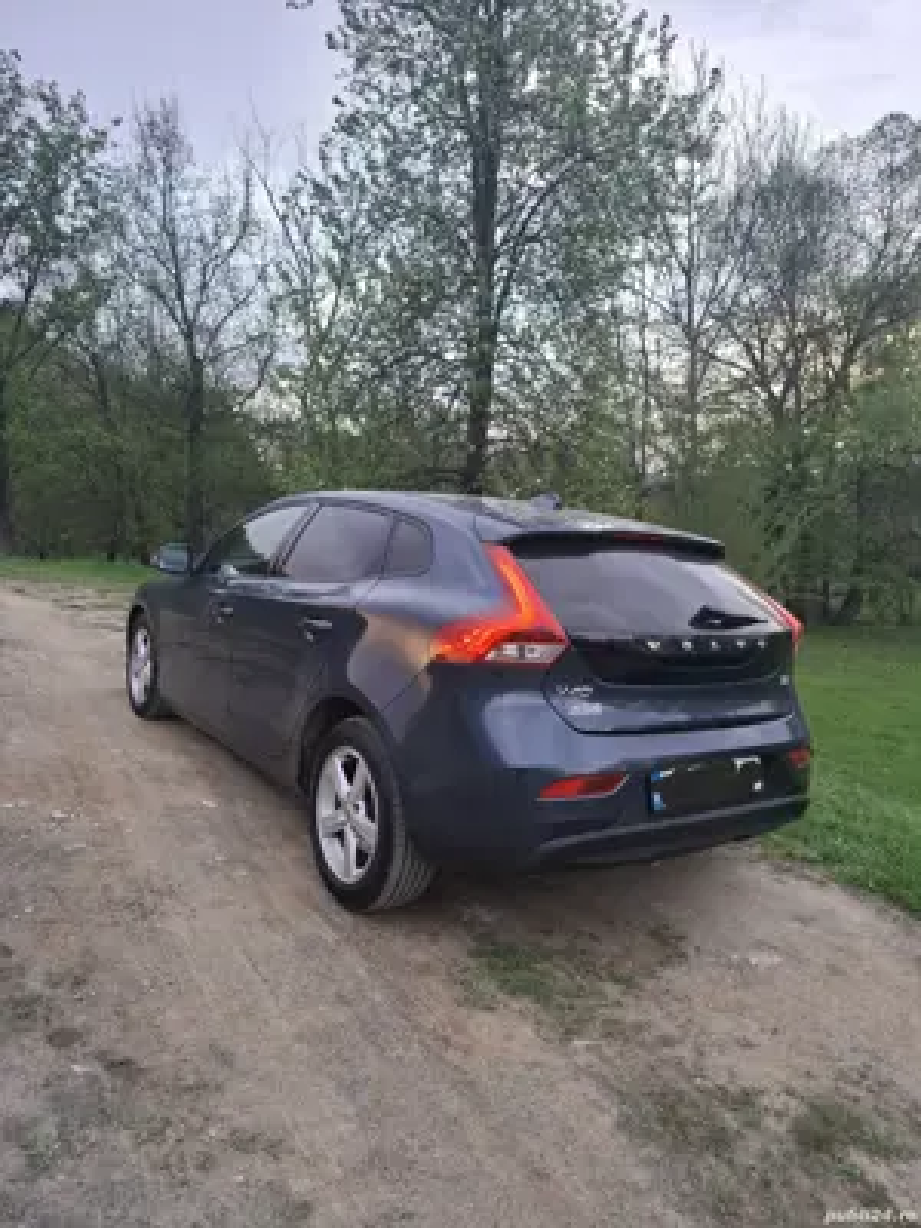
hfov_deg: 58.9
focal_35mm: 23
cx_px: 460
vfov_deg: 73.9
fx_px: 816
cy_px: 614
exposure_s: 1/100
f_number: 1.8
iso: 64
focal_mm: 5.54
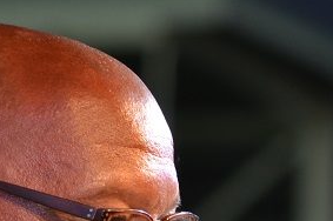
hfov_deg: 2.9
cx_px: 221
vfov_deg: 1.9
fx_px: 6514
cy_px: 302
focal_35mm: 705
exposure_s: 1/125
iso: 280
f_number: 4.8
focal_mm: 130
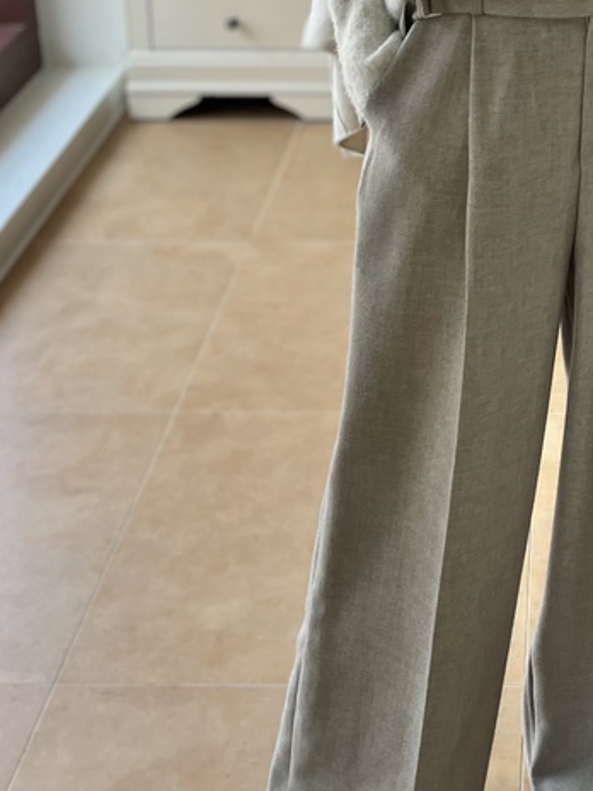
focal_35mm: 56
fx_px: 1279
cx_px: 479
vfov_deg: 33.8
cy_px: 225
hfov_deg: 25.6
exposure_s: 1/121
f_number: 1.6
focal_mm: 5.1
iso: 125
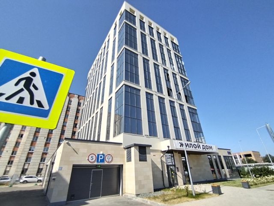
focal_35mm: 17
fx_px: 135
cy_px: 103
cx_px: 137
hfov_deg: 91.0
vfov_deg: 74.7
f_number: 2.2
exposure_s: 1/1570
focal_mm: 1.42
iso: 100
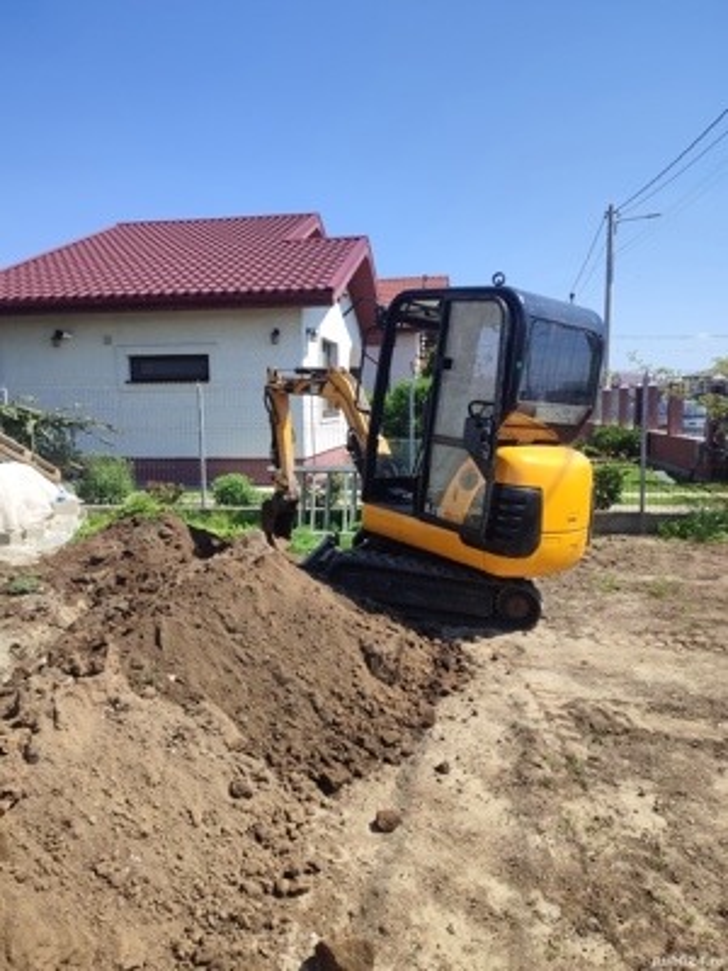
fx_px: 673
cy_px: 486
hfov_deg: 56.8
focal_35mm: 24
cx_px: 364
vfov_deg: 71.6
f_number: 1.89
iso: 50
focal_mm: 5.89
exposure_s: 1/521
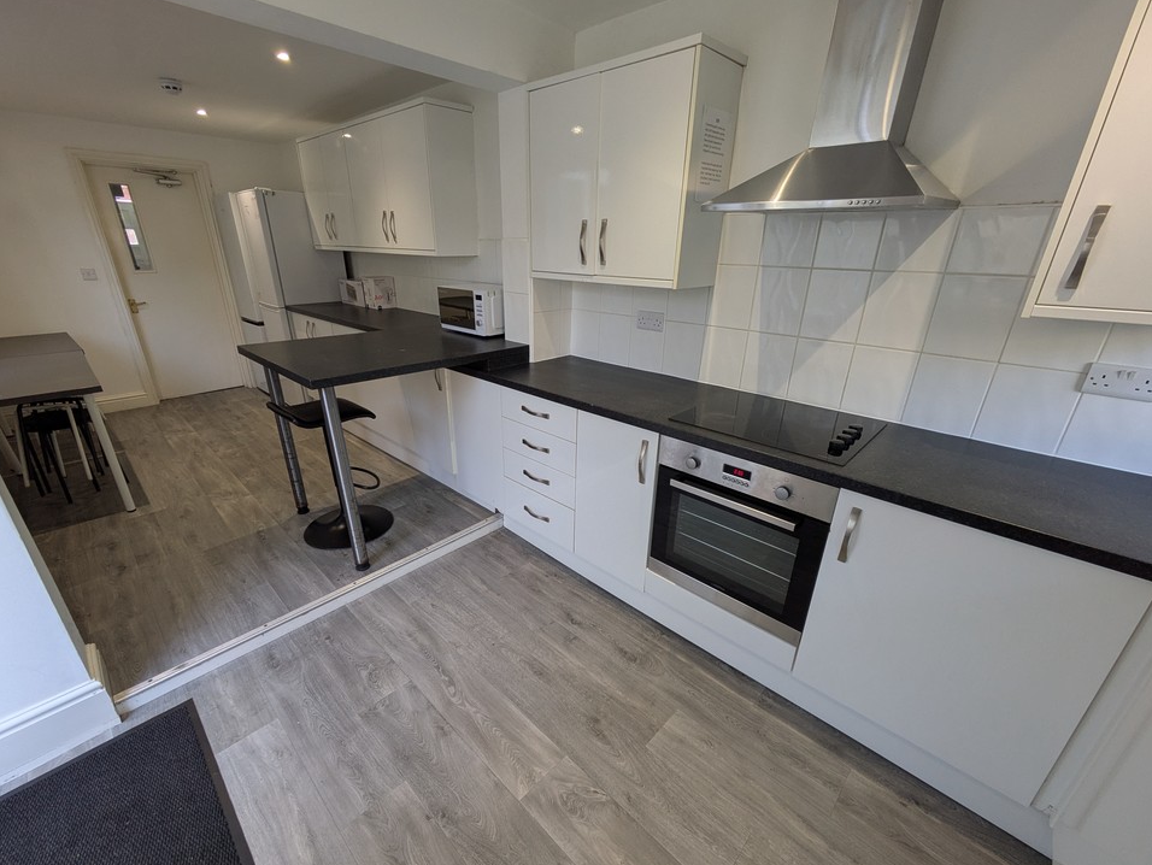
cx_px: 558
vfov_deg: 81.8
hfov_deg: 98.1
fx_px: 499
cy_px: 450
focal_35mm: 15
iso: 51
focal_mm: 1.83
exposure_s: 1/50
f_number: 2.2
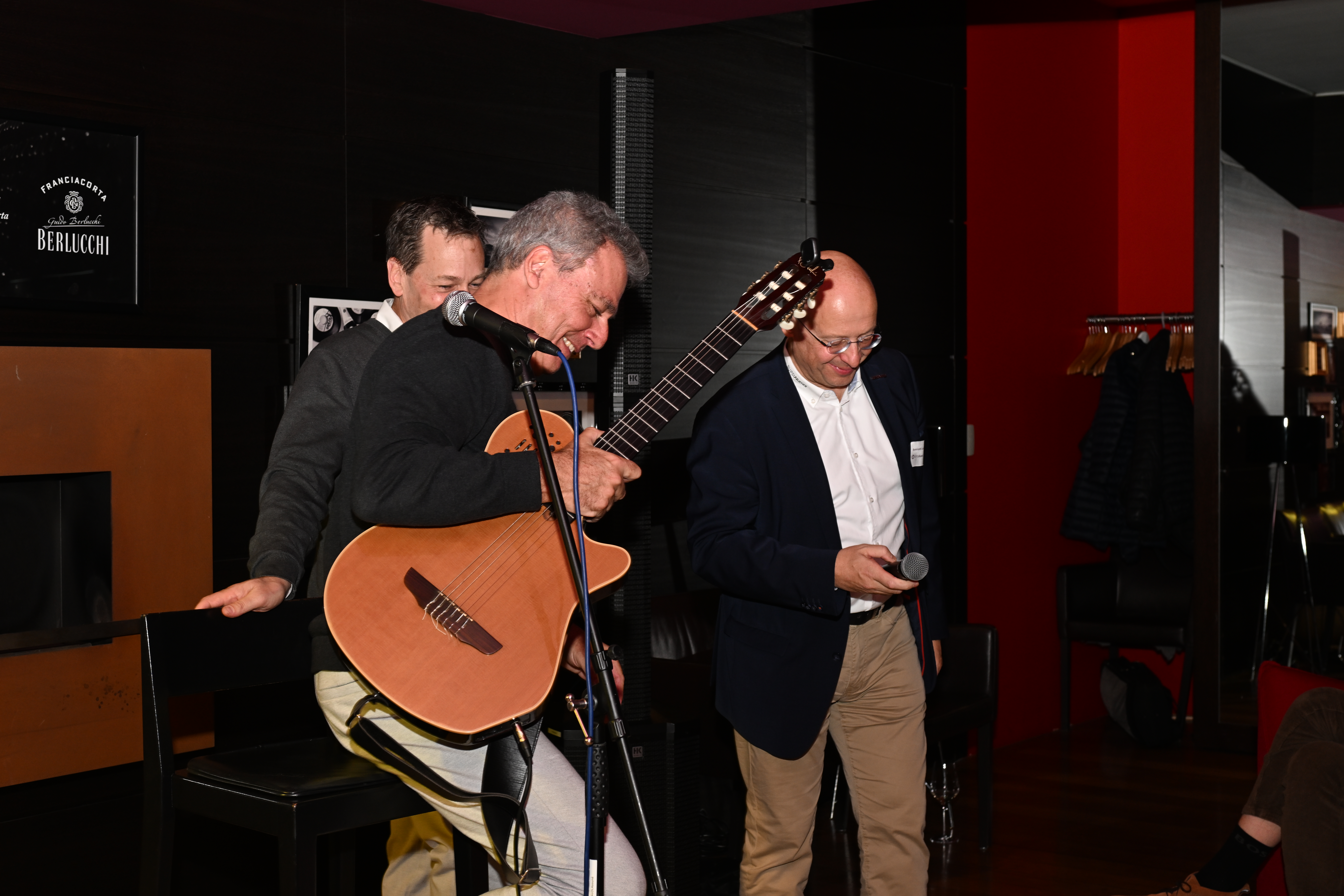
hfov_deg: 35.6
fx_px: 2091
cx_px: 672
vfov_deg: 24.2
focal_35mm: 56
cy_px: 448
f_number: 6.3
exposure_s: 1/60
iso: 640
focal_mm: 56
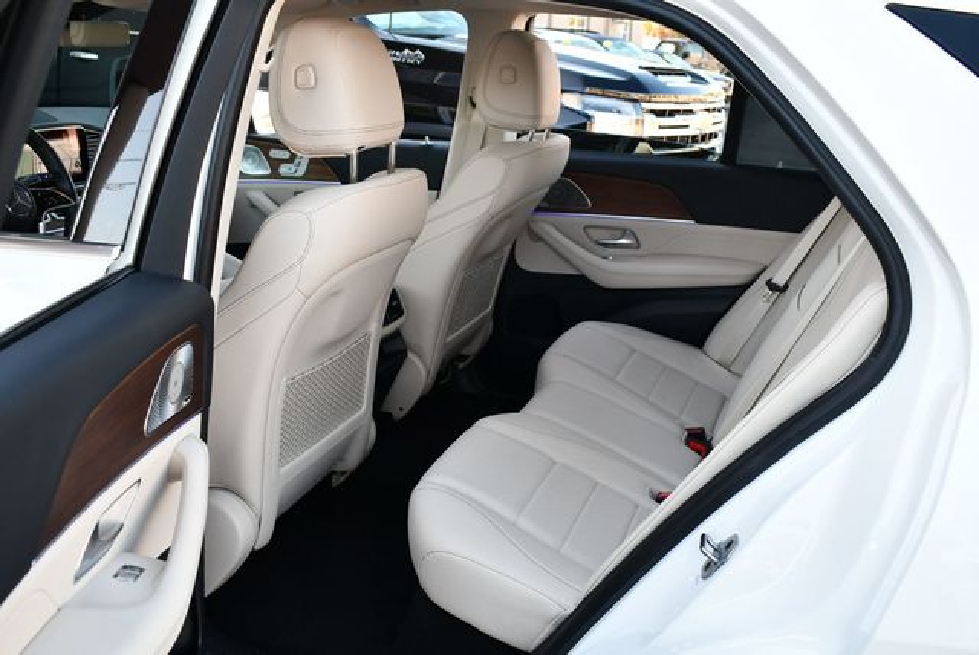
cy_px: 328
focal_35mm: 36
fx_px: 980
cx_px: 490
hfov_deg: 53.1
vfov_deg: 36.9
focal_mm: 18
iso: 400
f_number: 4
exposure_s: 1/250
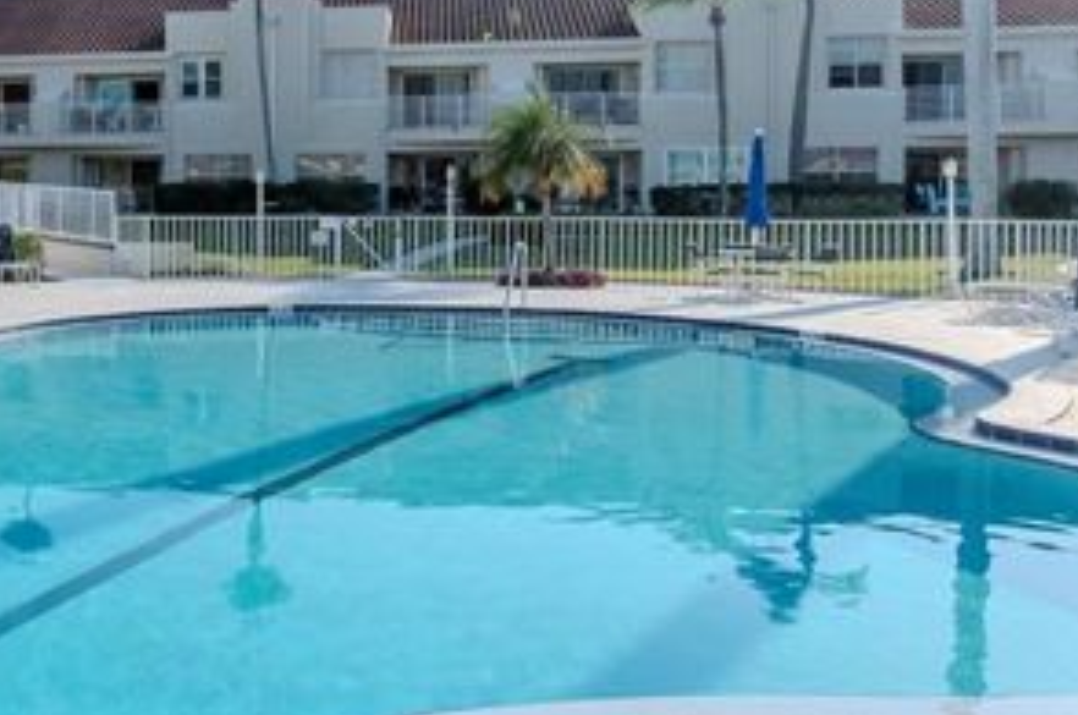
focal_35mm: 36
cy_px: 251
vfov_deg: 36.5
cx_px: 200
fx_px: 1076
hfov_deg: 49.7
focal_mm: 10
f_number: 7.1
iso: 500
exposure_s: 1/2000
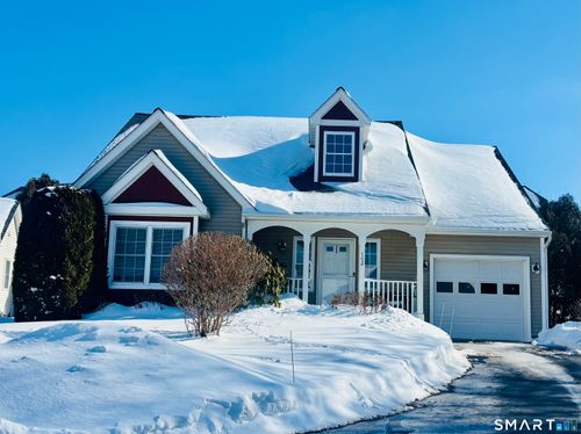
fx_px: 436
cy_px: 217
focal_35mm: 26
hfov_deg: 67.4
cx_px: 290
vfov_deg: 53.0
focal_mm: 5.96
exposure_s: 1/5952
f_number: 1.6
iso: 50
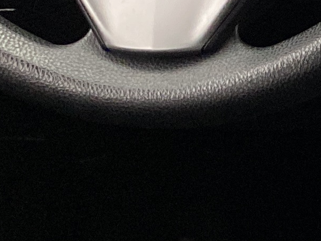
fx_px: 1604
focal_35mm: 173
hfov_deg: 9.9
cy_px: 175
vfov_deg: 8.6
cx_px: 800
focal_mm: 4.25
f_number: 1.8
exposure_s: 1/60
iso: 400
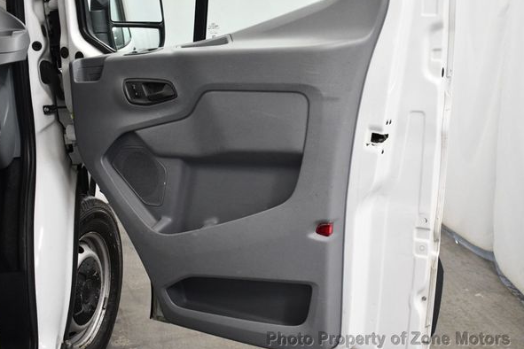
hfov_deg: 49.5
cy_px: 167
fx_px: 568
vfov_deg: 34.2
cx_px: 256
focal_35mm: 39
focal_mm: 18
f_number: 3.5
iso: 1800
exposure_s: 1/125
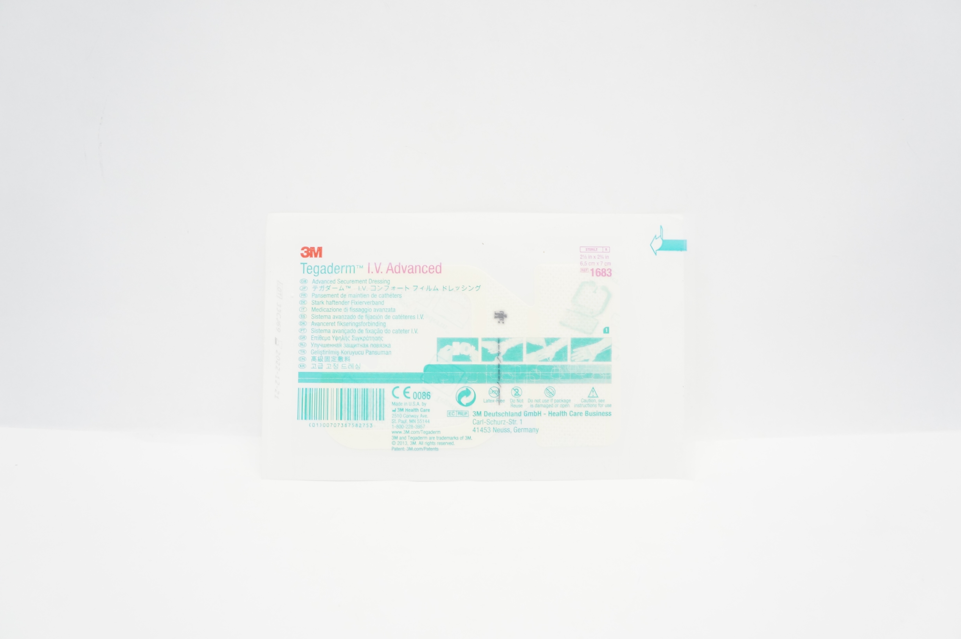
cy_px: 320
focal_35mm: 27
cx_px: 480
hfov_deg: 67.4
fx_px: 720
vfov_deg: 47.8
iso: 800
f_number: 6.3
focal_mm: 18
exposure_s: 1/60
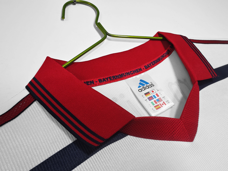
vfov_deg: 58.9
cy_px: 86
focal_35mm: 23
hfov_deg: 73.9
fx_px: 151
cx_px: 114
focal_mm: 2.59
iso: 178
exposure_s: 1/100
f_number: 2.2
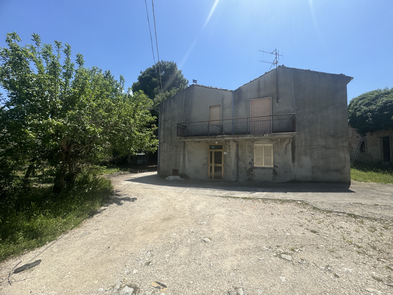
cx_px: 196
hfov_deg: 102.1
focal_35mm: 14
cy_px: 148
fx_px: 159
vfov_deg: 85.7
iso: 50
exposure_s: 1/1370
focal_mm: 2.22
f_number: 2.2
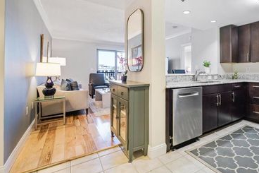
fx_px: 137
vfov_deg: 64.1
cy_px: 72
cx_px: 168
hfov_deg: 84.6
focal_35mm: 19
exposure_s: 1/6
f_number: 8
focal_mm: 14
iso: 400
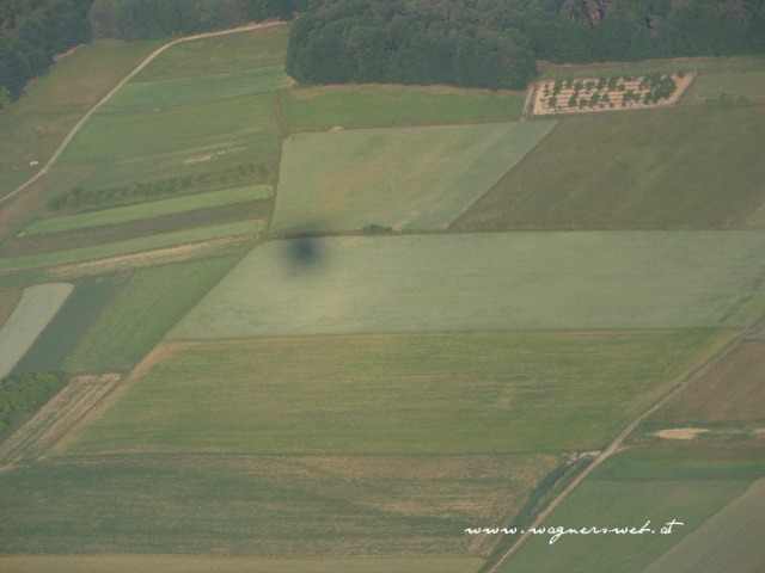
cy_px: 286
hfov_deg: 7.6
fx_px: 5746
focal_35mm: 260
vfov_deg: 5.7
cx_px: 382
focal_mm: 66.7
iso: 50
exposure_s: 1/640
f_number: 4.6
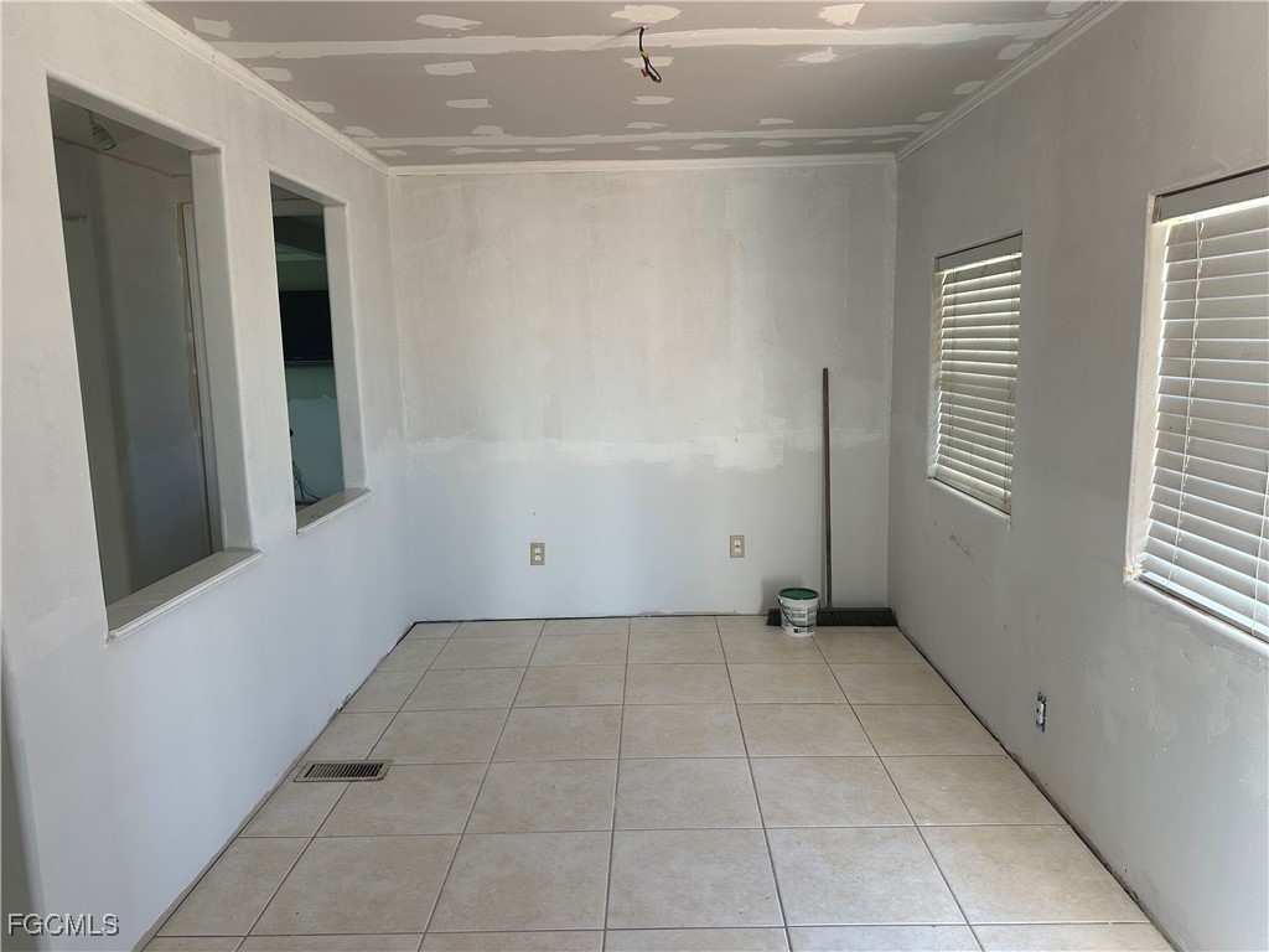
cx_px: 634
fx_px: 880
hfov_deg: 71.6
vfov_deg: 56.8
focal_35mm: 24
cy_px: 476
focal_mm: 6.86
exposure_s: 1/121
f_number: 1.78
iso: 100
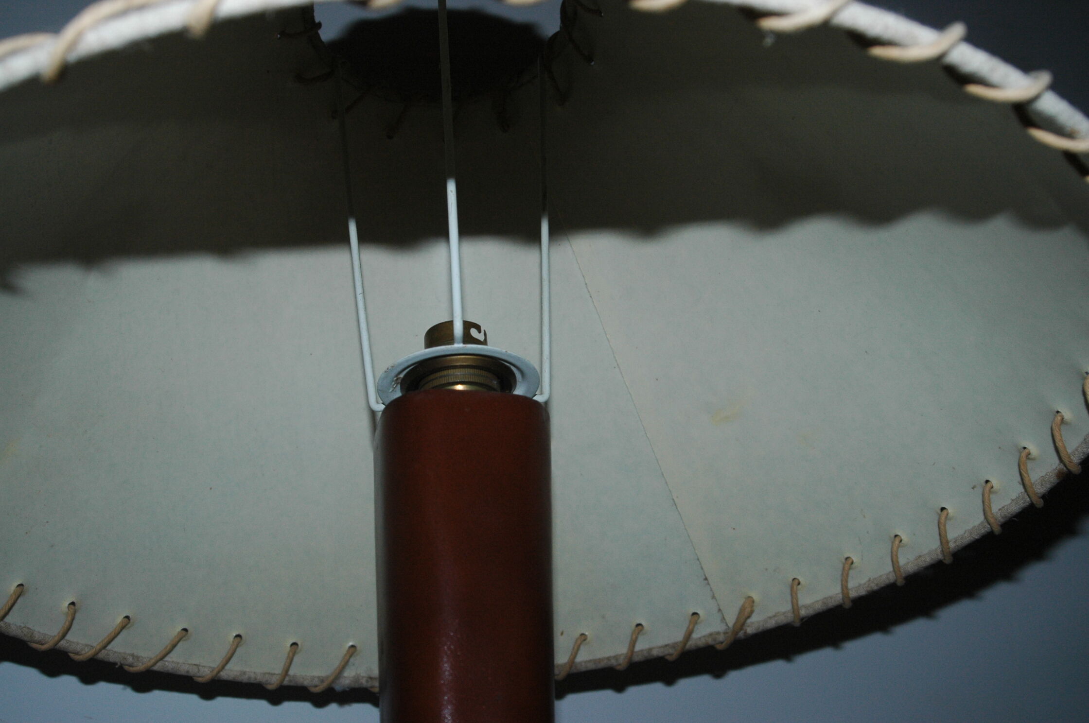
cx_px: 544
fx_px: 1269
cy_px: 362
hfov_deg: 46.4
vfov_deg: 31.8
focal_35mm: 42
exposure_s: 1/125
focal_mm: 28
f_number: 7.1
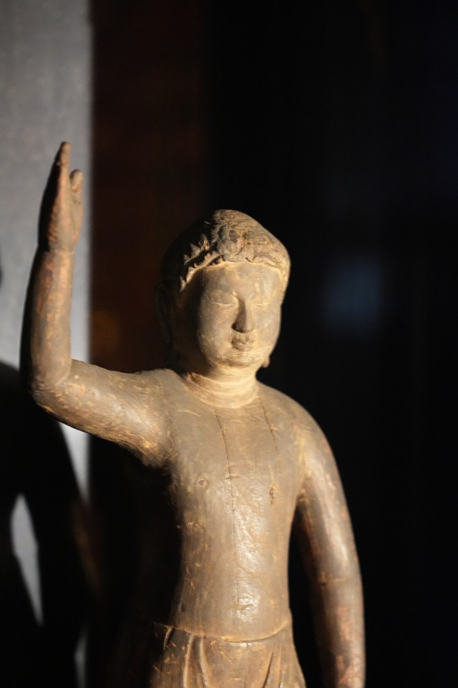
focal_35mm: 105
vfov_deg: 19.5
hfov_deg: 13.0
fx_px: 2005
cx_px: 229
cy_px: 344
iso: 12800
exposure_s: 1/4
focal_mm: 105
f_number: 4
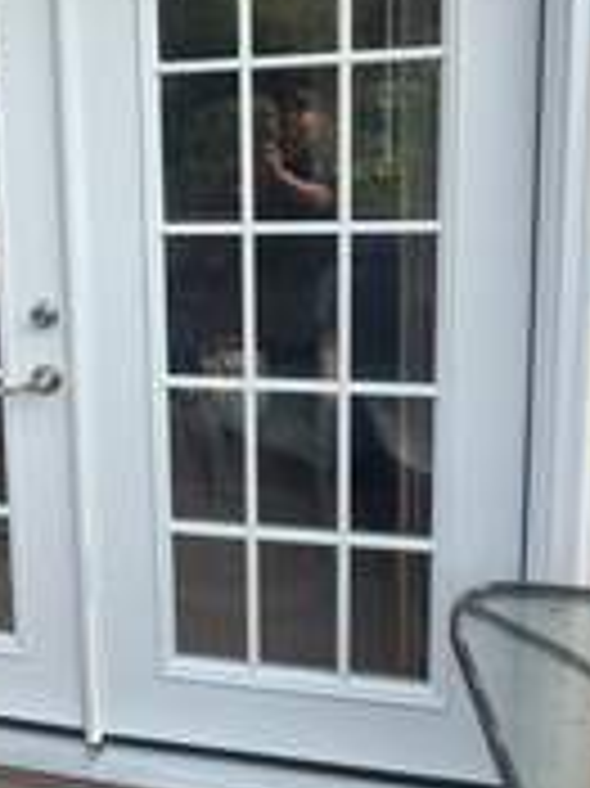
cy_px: 221
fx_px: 728
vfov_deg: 54.8
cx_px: 108
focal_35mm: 32
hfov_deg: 41.9
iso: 40
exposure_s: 1/600
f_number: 2.2
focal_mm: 2.22
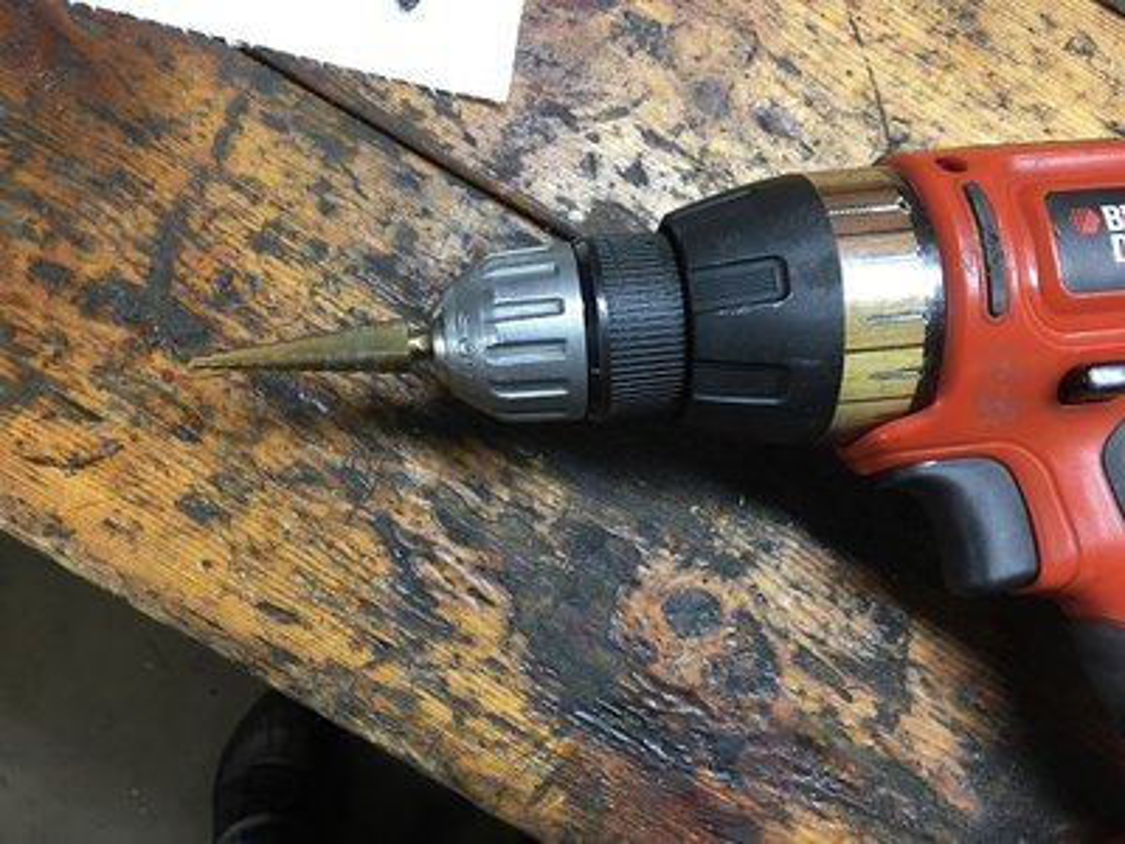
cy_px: 422
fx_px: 942
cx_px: 562
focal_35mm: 29
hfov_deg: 61.7
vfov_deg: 48.2
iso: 100
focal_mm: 4.15
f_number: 2.2
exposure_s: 1/30
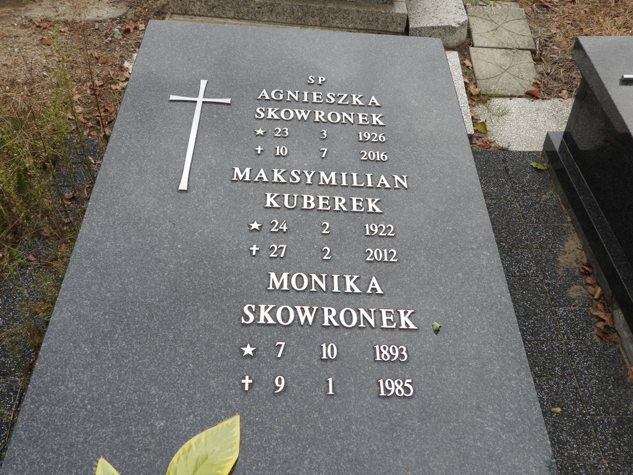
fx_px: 585
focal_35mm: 32
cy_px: 238
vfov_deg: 44.2
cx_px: 316
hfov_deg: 56.8
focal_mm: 5.8
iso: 100
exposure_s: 1/500
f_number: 3.2
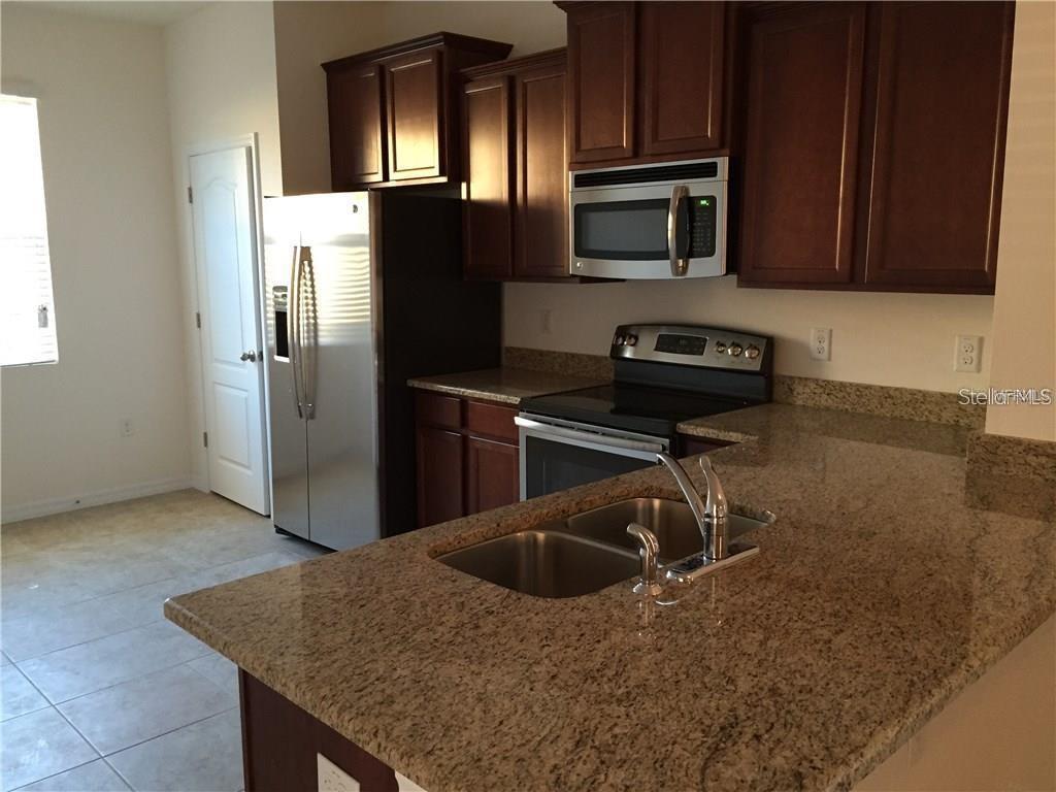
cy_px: 396
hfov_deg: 61.7
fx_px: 885
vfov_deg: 48.2
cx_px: 528
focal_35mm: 29
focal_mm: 4.15
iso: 160
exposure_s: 1/30
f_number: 2.2
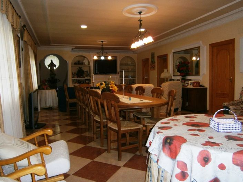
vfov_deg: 53.0
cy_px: 91
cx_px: 122
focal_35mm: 26
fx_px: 182
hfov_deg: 67.3
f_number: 2.8
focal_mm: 4.7
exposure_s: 1/30
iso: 125
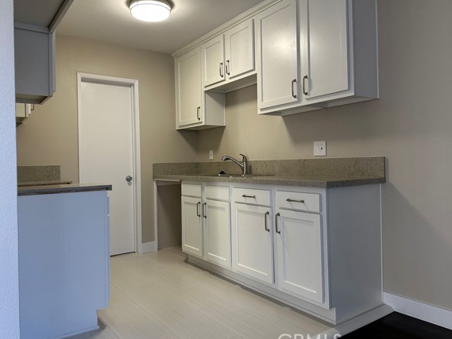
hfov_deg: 65.3
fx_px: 353
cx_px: 215
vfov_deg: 51.4
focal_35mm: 27
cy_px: 162
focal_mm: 6.86
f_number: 1.78
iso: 160
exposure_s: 1/120
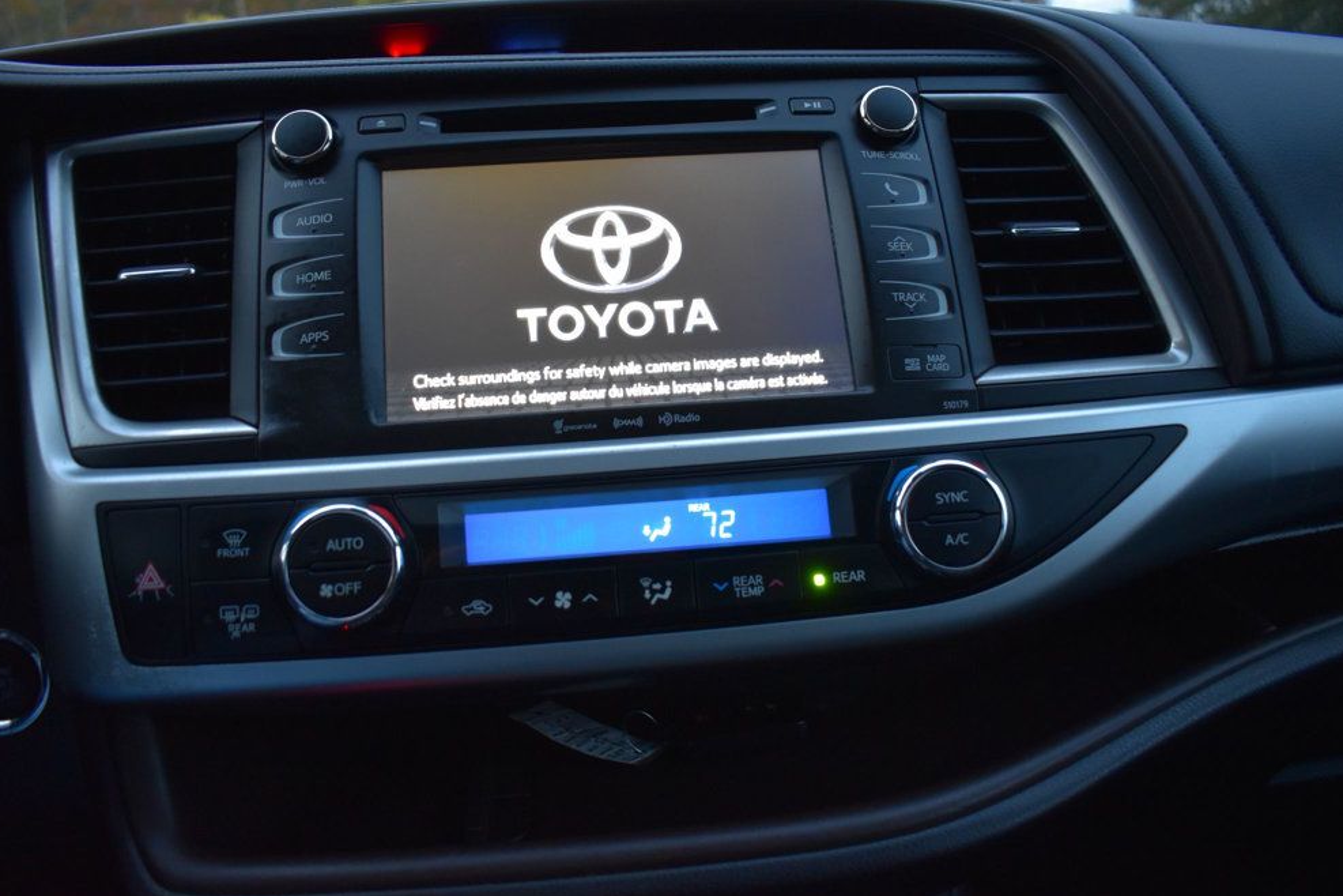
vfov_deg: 46.4
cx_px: 653
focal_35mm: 28
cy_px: 441
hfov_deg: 65.5
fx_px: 1044
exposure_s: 1/13
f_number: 3.5
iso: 1600
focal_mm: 18
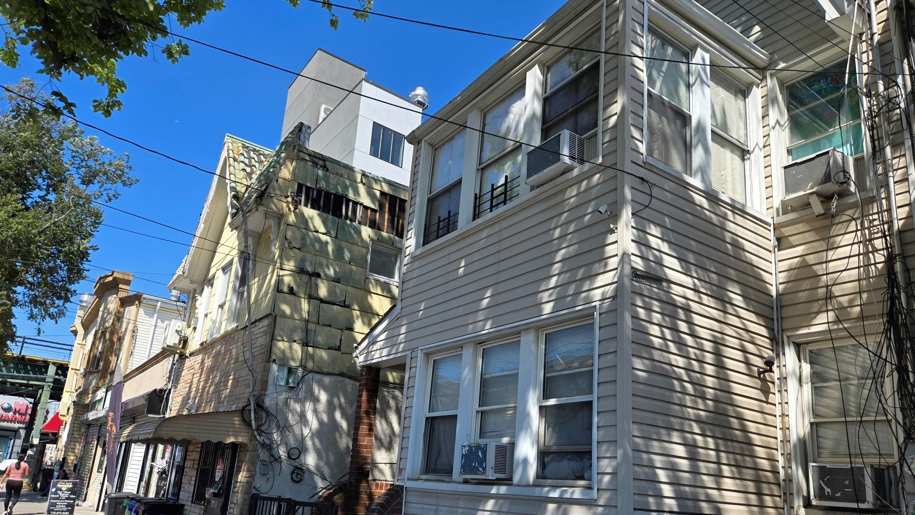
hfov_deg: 71.9
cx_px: 462
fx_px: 631
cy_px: 307
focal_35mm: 26
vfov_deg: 44.2
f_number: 1.8
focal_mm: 5.4
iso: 64
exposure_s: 1/2921
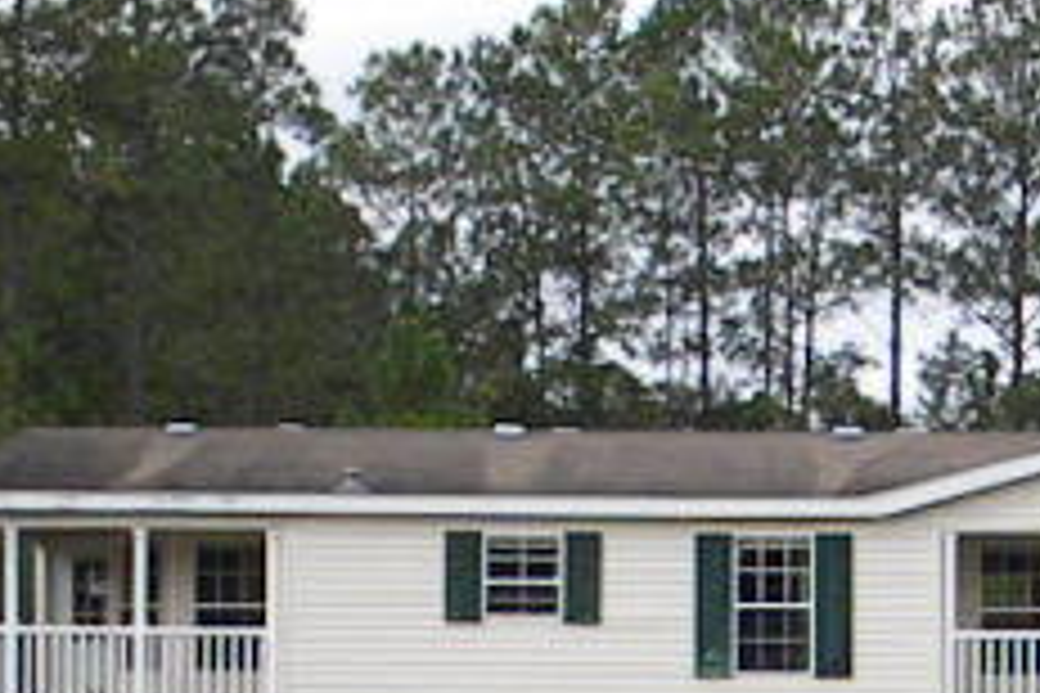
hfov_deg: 17.2
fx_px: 3409
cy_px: 612
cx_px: 783
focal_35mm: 118
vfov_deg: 11.5
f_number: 7.6
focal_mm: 7.3
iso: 720
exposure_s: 1/1000
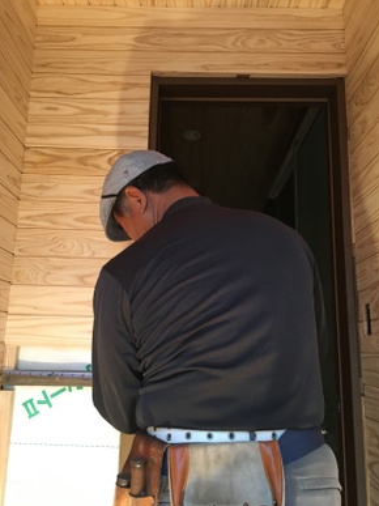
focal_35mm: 30
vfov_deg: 60.0
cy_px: 259
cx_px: 186
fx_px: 438
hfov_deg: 46.8
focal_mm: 4.15
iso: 160
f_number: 2.2
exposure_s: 1/30
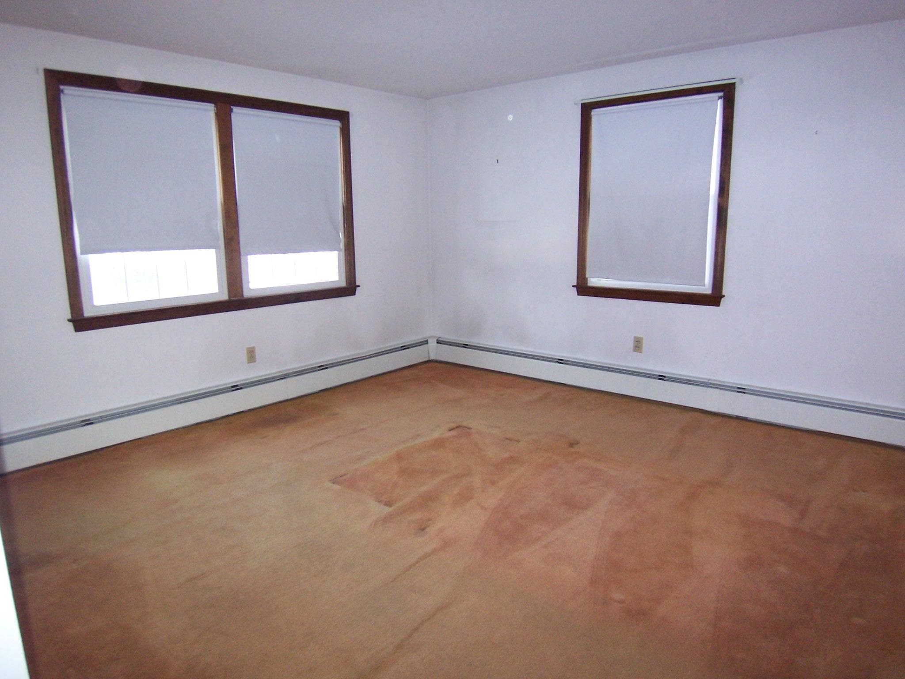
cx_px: 452
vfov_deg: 58.9
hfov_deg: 73.9
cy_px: 340
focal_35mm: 23
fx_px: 601
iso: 200
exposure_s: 1/30
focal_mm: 3.8
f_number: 2.8
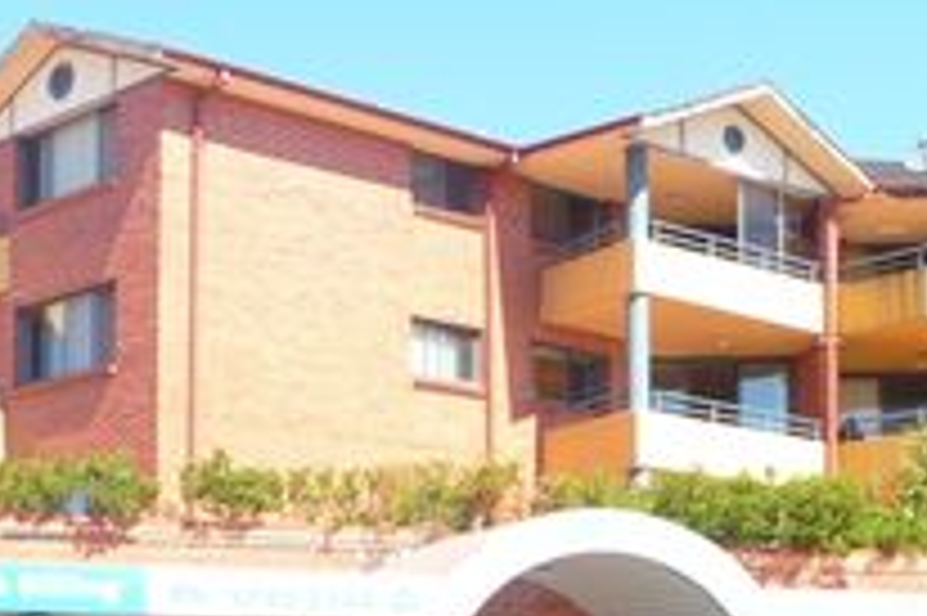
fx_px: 1878
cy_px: 686
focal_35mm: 73
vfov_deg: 17.9
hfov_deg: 27.6
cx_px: 356
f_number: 3.5
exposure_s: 1/320
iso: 100
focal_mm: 5.3
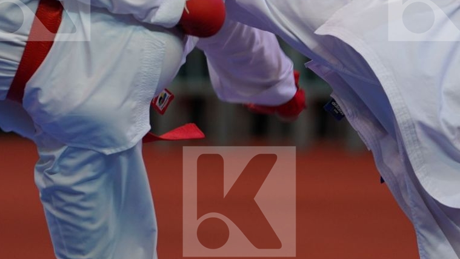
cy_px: -14
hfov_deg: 4.4
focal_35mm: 492
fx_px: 6001
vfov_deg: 2.5
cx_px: 239
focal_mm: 198
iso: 500
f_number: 2.8
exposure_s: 1/1000
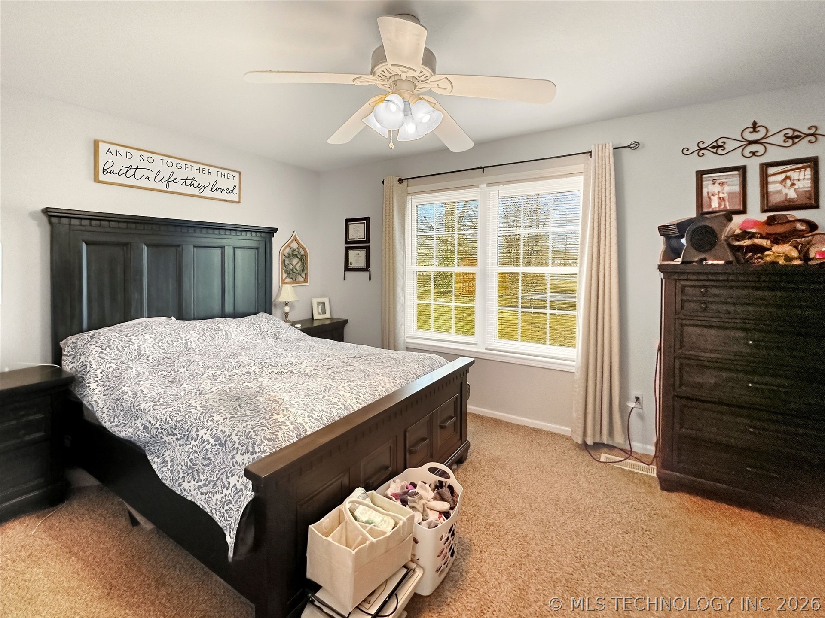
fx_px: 334
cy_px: 309
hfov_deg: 102.1
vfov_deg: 85.7
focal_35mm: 14
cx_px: 412
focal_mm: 2.2
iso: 200
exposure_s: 1/120
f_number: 2.2
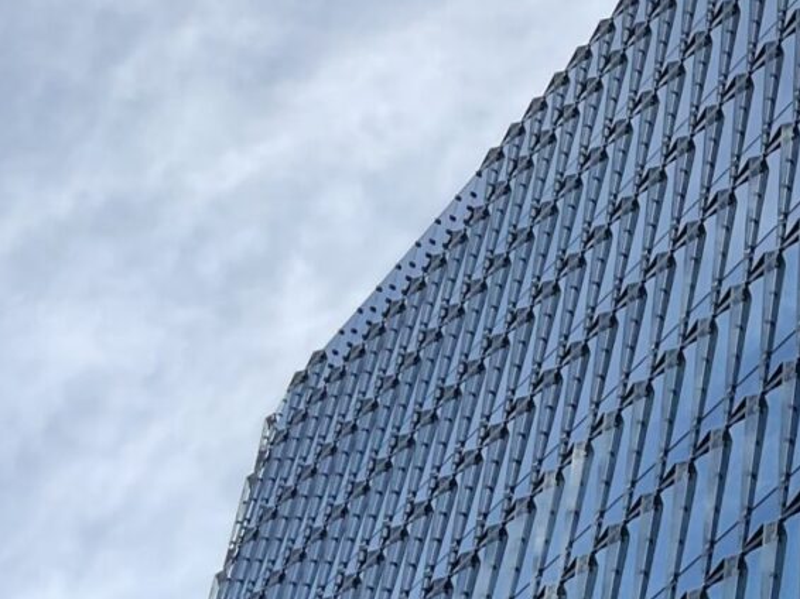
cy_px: 463
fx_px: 2426
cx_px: 1165
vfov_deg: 14.0
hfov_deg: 17.1
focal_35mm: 105
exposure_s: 1/1626
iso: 16
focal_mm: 3
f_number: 1.8
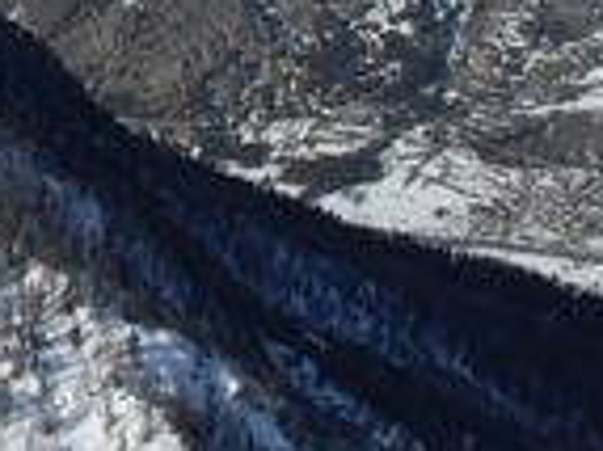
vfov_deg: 7.0
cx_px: 110
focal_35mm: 196
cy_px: -742
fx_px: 3411
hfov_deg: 10.1
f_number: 7
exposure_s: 1/500
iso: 80
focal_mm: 6.3
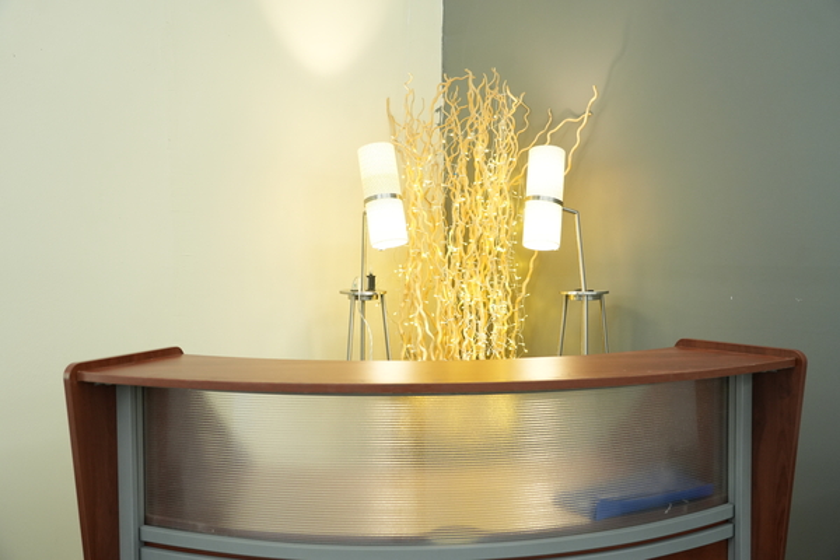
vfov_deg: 41.1
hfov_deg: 58.7
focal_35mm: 32
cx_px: 420
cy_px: 280
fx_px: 747
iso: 2000
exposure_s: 1/125
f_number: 4
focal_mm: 32
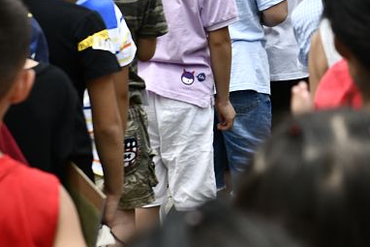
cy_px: -49
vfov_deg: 6.2
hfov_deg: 9.3
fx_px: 2262
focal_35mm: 220
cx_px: 342
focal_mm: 70
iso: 200
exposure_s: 1/500
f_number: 6.3
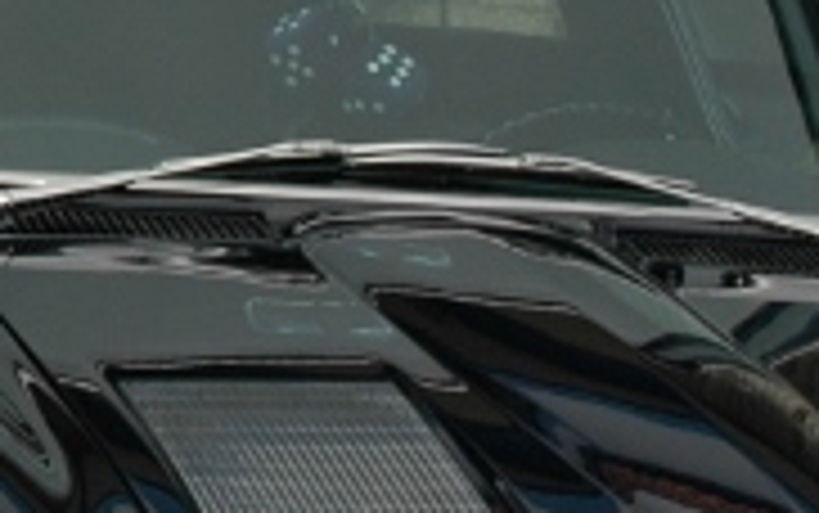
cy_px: -61
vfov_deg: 4.9
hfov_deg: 7.4
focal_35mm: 266
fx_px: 5938
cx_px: -1053
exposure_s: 1/320
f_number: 9
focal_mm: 31
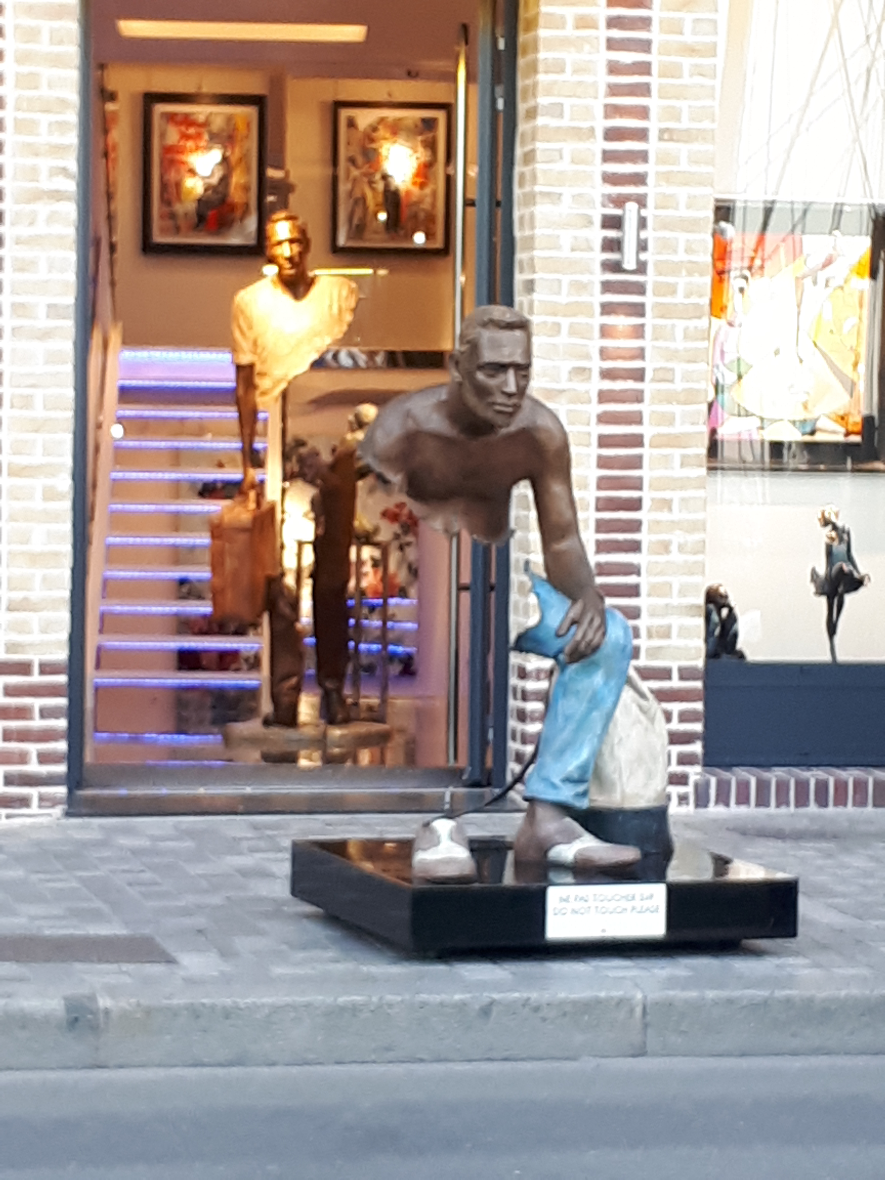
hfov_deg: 51.4
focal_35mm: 27
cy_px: 590
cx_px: 442
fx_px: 920
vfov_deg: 65.3
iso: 80
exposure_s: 1/33
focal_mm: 3.6
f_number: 1.9
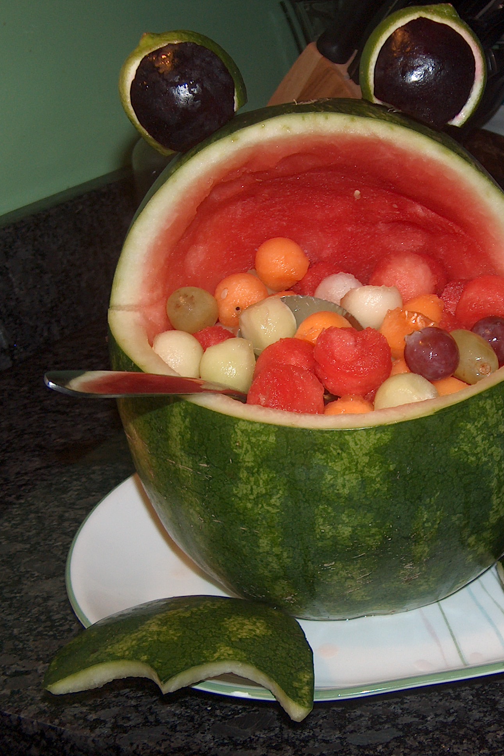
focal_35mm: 52
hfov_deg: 25.7
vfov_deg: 38.2
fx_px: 1092
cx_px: 372
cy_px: 378
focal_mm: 7.6
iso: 100
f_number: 2.8
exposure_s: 1/60
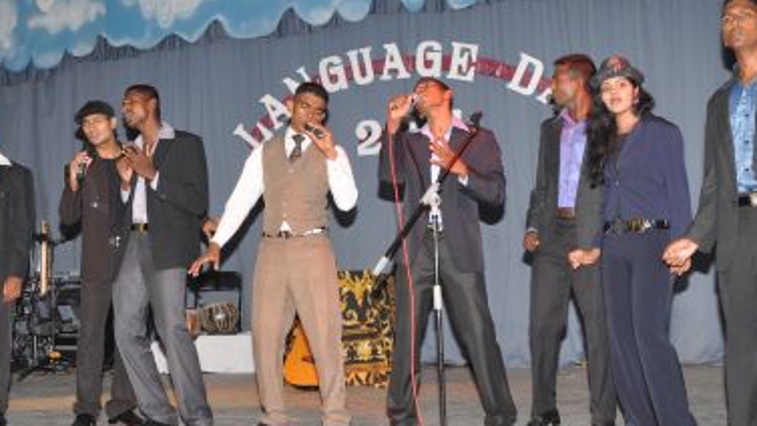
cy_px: 205
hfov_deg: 45.5
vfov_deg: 26.5
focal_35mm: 45
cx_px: 355
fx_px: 903
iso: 200
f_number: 5.6
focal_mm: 18
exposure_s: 1/100
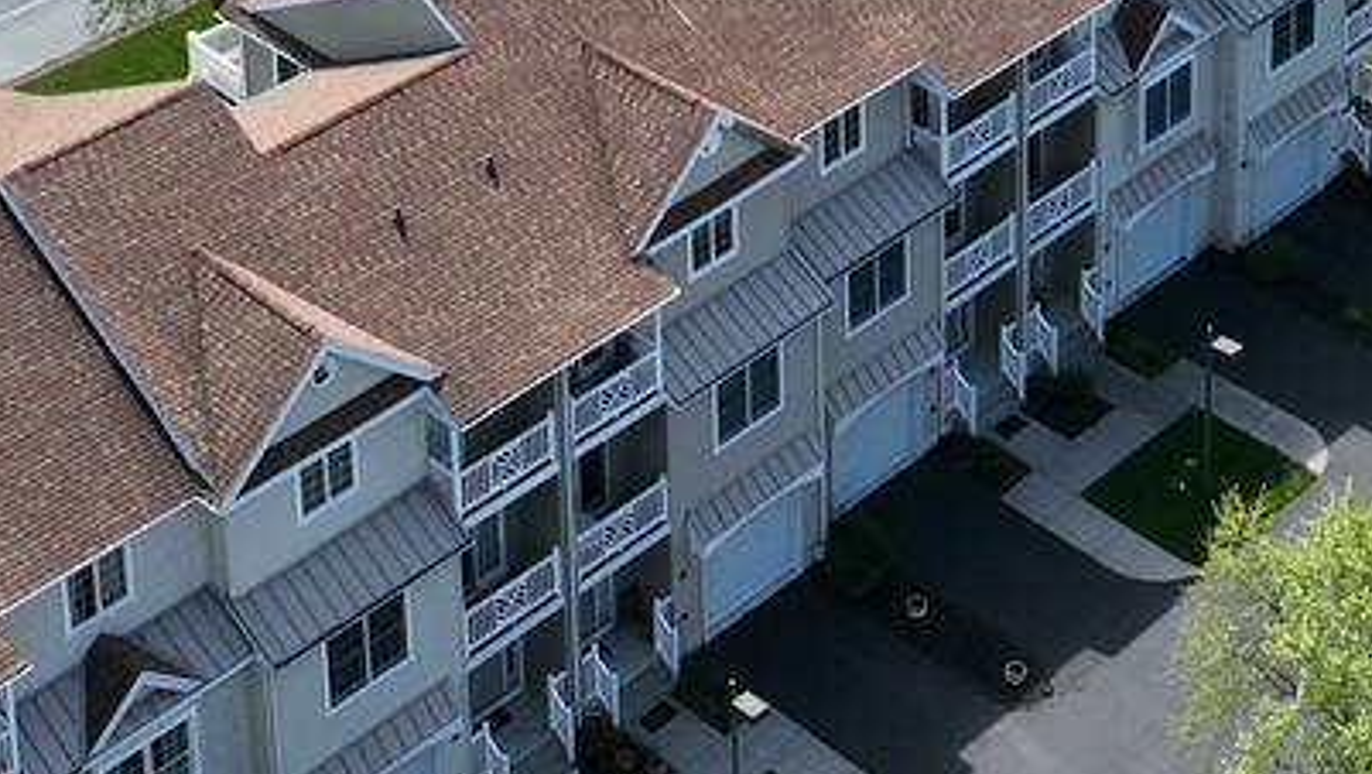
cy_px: -846
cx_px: 849
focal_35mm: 86
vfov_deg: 12.2
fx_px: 3130
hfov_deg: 24.7
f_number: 2.8
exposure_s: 1/3200
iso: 220
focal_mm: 12.29
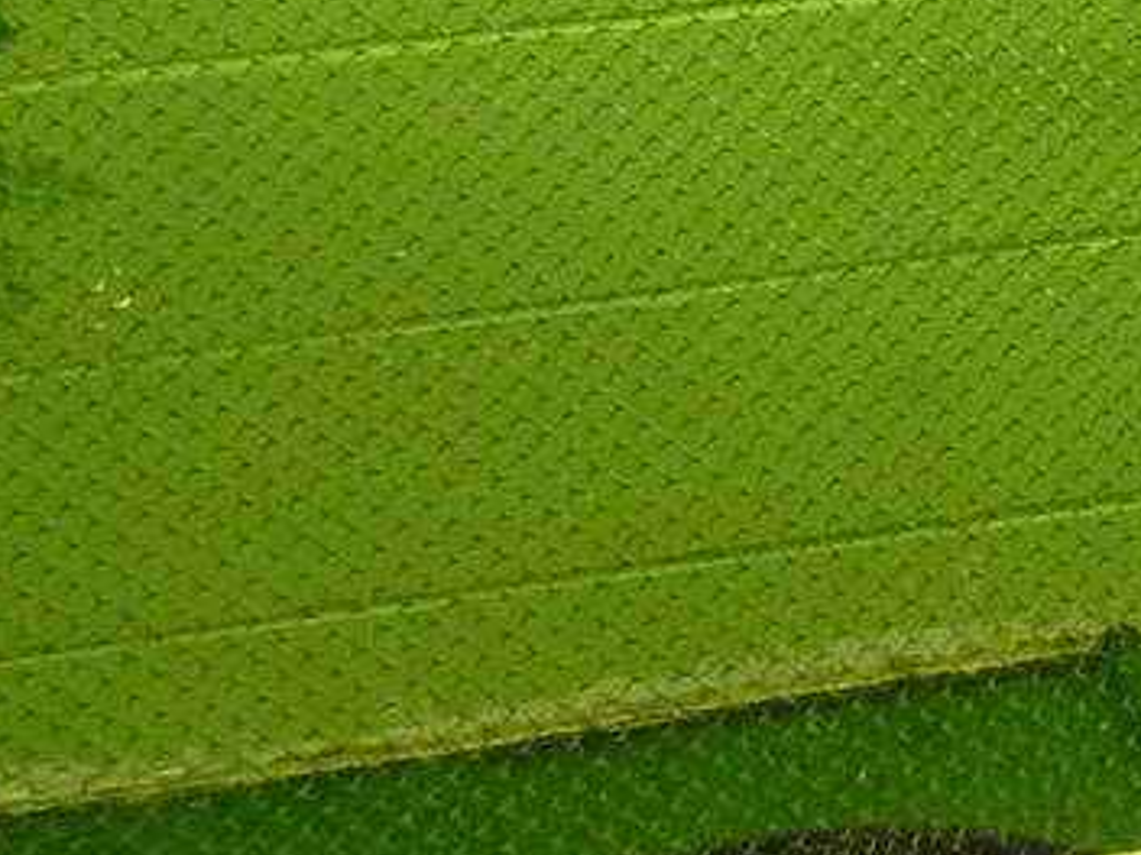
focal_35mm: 159
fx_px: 5241
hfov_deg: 12.0
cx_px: 1621
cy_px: -751
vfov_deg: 8.9
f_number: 3.5
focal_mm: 5.7
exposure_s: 1/10
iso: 400
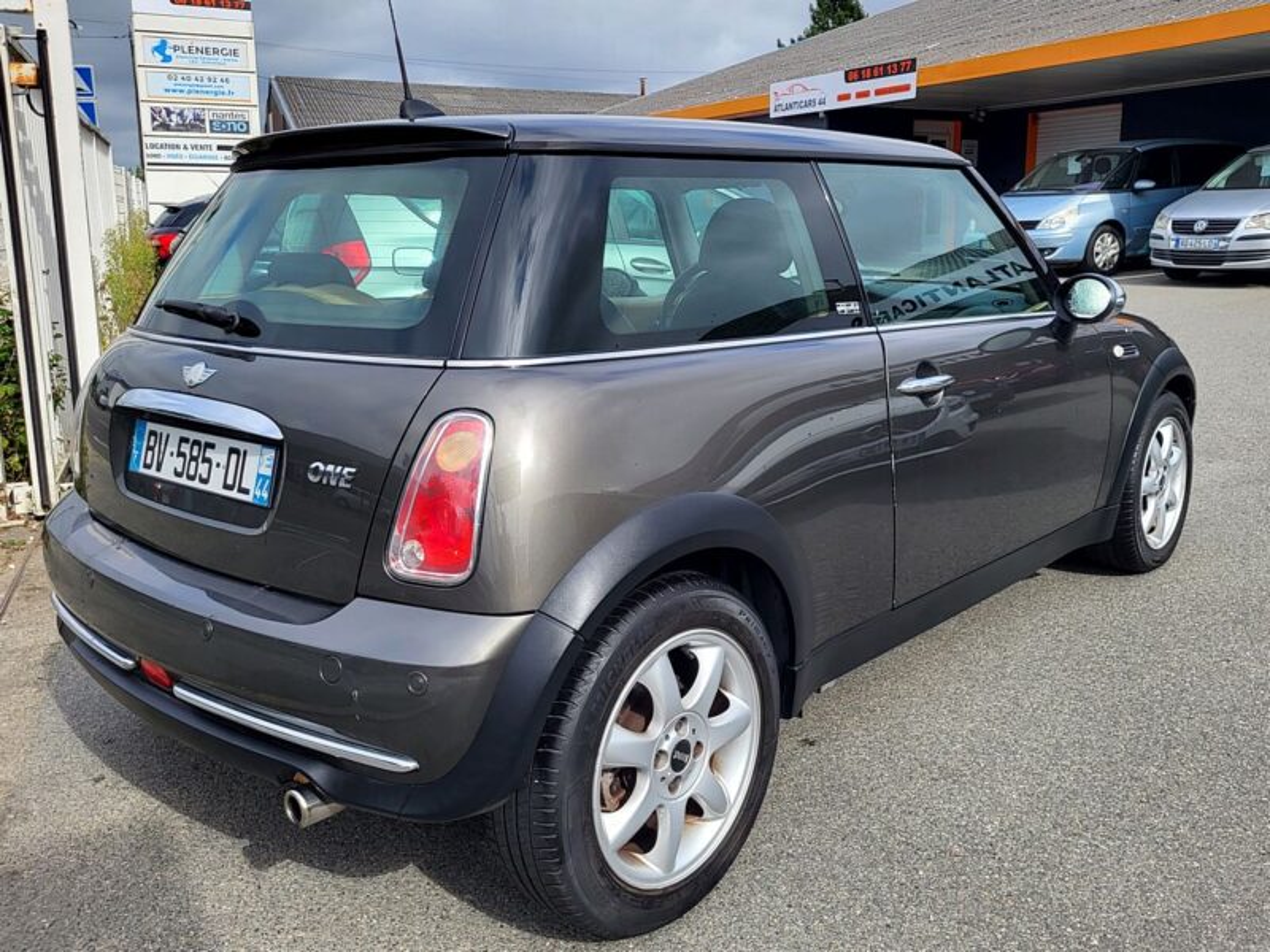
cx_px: 635
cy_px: 476
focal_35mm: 26
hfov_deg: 67.3
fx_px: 954
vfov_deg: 53.1
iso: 40
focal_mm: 5.4
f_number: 1.8
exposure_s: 1/1429
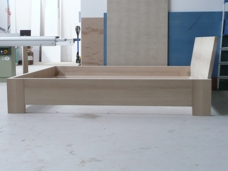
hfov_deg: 33.2
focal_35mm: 58
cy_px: 86
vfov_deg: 25.2
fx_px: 382
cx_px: 114
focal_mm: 9.5
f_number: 4.4
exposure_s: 1/30
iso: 320
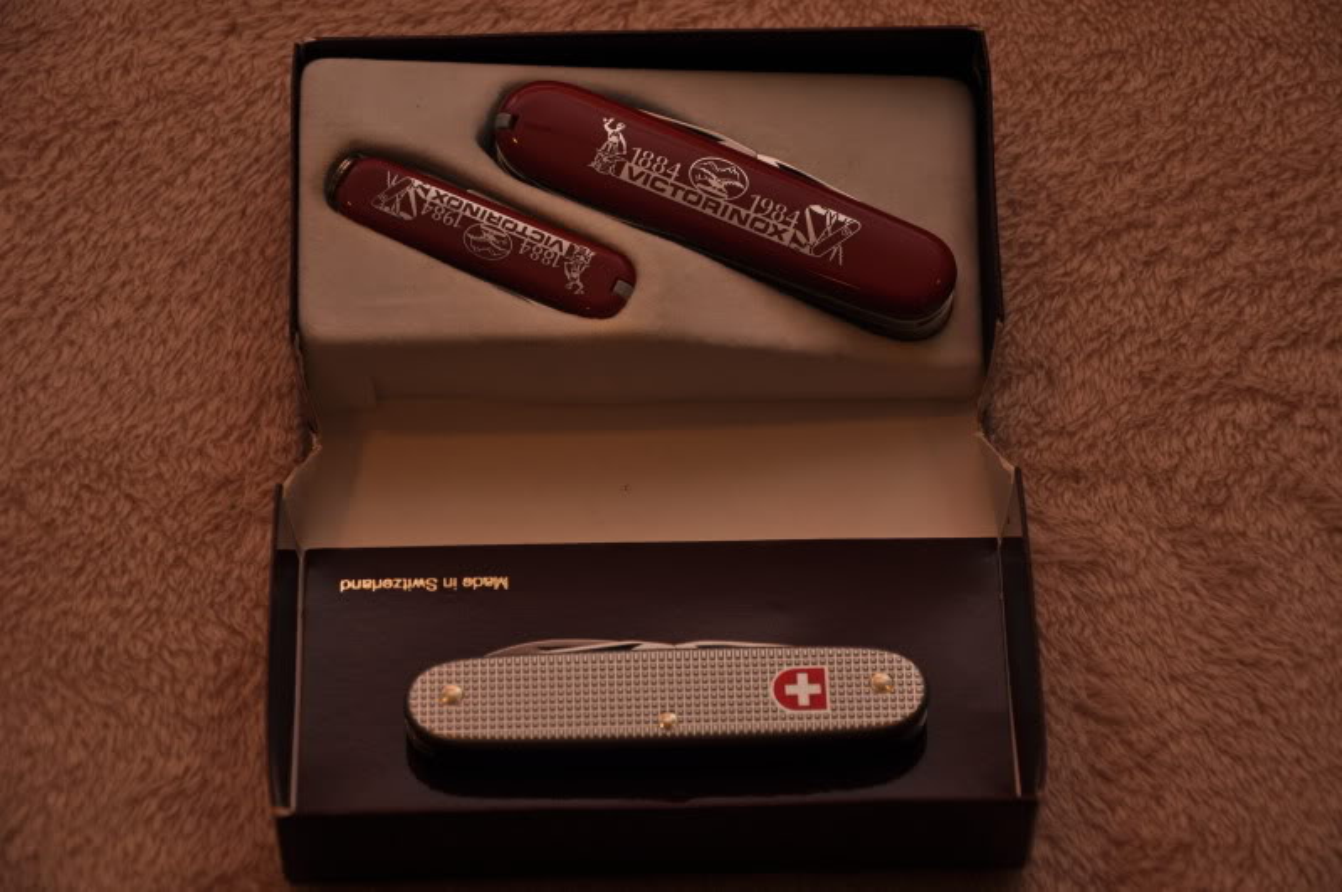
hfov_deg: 18.2
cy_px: 446
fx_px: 4189
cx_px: 671
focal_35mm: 112
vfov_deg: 12.2
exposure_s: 1/60
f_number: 5.3
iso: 200
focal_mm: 75
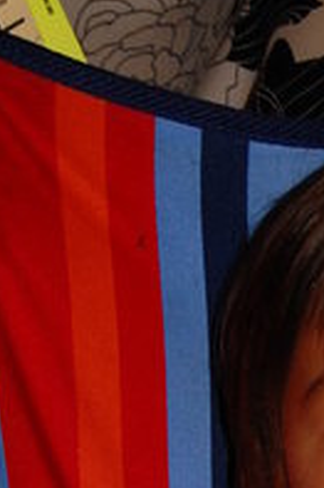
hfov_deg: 7.3
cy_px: 765
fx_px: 2502
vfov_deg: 10.7
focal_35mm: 185
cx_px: 460
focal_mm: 38
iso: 400
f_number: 5
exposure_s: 1/60
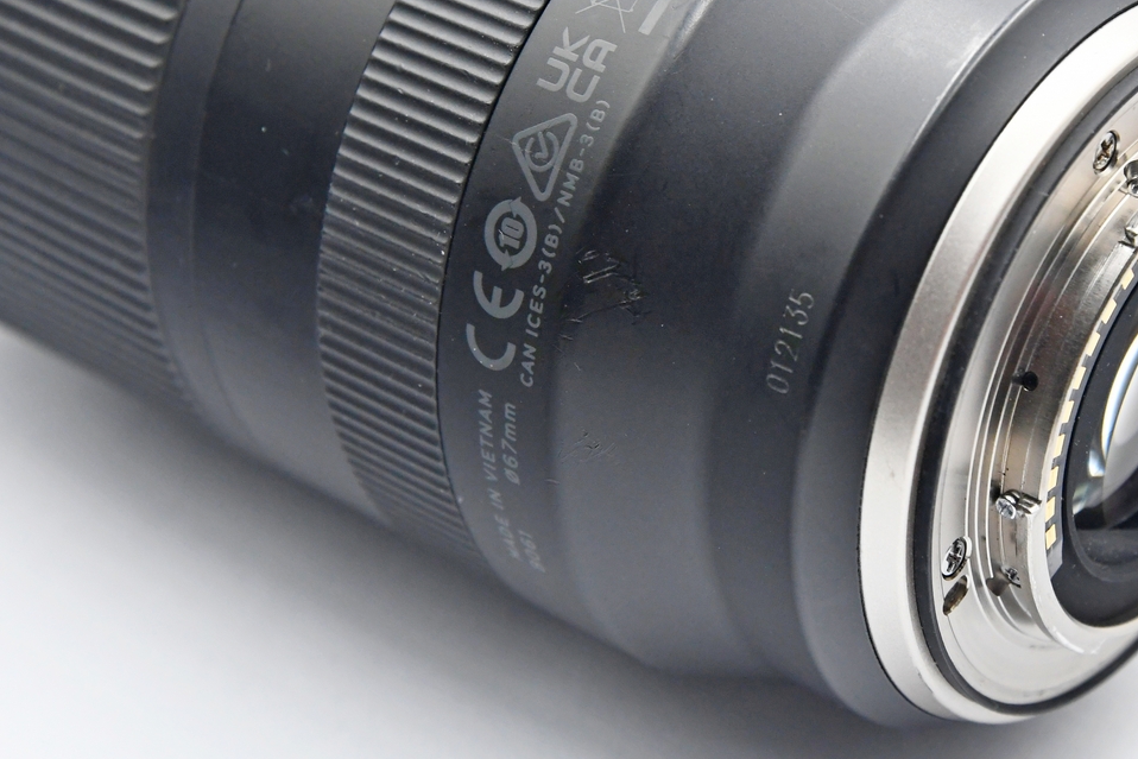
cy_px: 277
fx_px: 3414
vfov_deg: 12.7
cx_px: 770
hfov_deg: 18.9
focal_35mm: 108
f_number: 7.1
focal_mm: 46
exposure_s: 1/125
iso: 1600
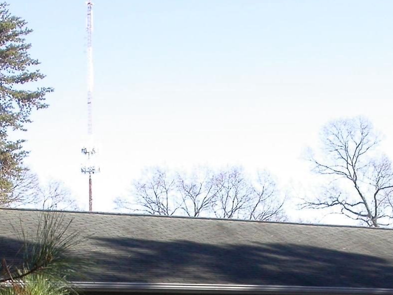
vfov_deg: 14.5
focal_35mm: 99
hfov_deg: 19.8
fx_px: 1124
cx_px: 248
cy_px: 347
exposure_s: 1/151
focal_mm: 7.85
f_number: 6
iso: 100
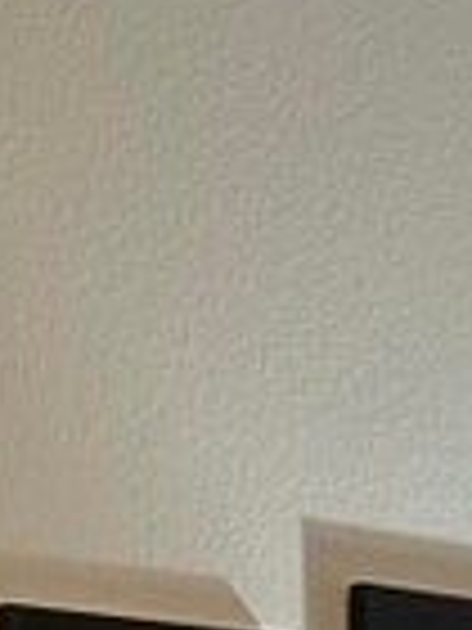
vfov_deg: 7.8
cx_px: 492
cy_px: 1593
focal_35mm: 234
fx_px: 4254
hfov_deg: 6.3
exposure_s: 1/60
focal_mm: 6.86
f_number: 1.78
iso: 200
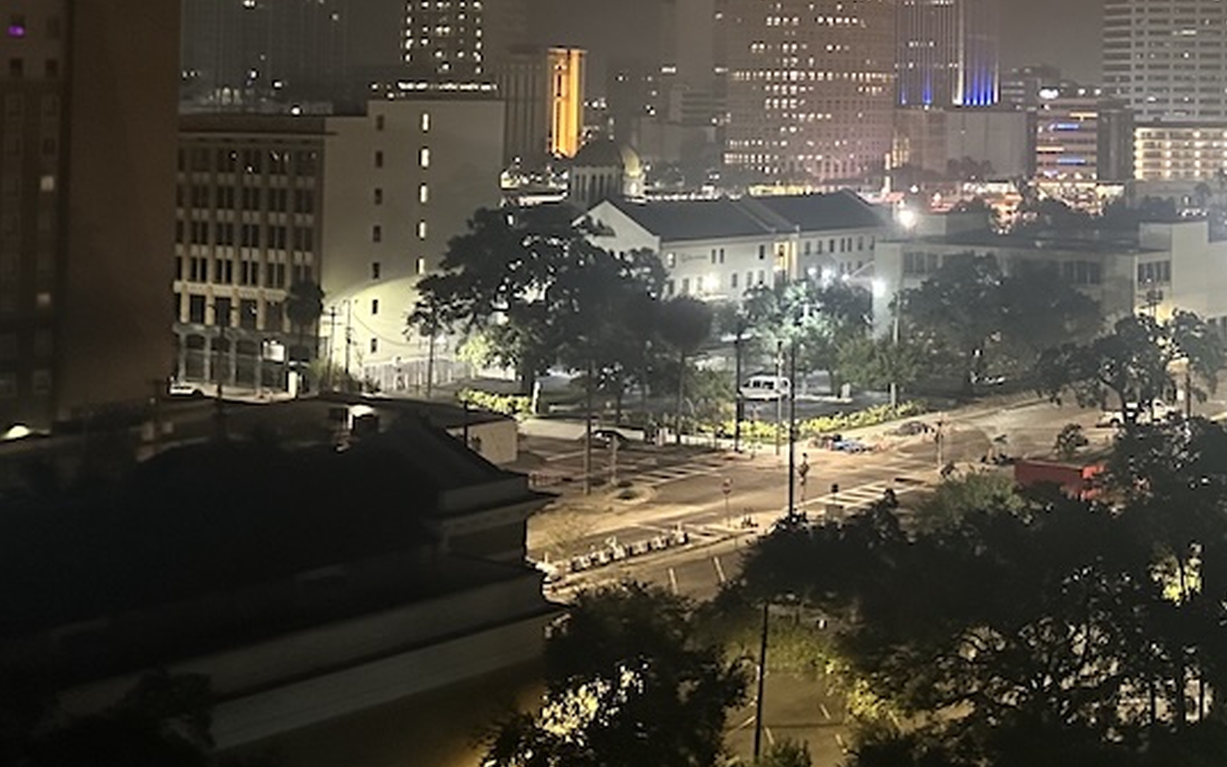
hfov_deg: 32.5
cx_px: 1261
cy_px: 37
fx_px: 1906
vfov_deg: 22.1
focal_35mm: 57
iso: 1600
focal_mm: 6.86
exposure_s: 1/30
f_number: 1.78
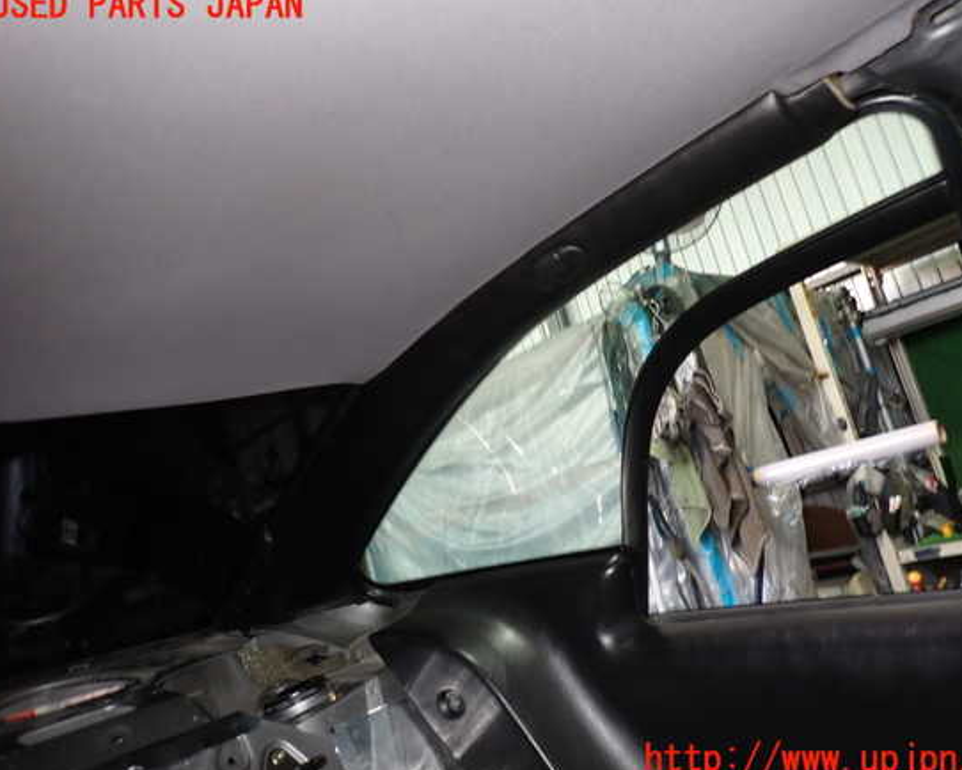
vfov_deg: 53.2
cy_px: 383
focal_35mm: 27
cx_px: 513
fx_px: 769
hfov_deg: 64.0
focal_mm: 4.5
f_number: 2
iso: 200
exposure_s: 1/40
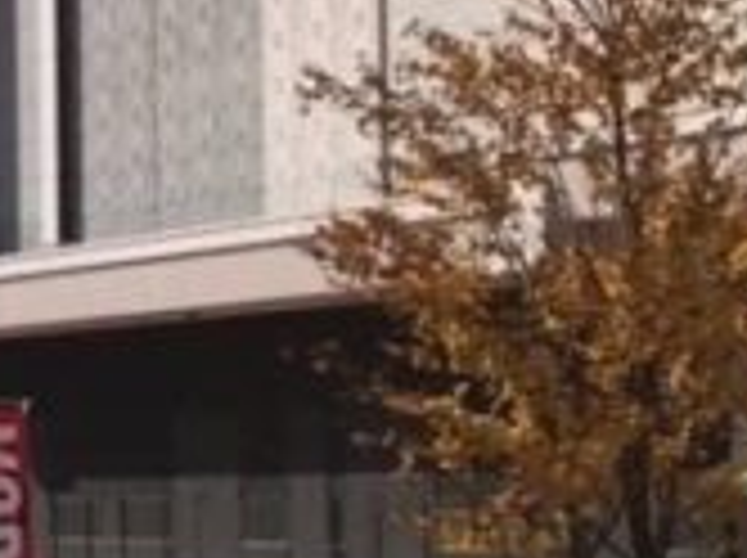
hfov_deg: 9.2
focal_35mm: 173
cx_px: -1490
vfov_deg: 8.6
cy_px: 392
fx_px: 3728
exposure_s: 1/6410
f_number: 1.8
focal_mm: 3.99
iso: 25
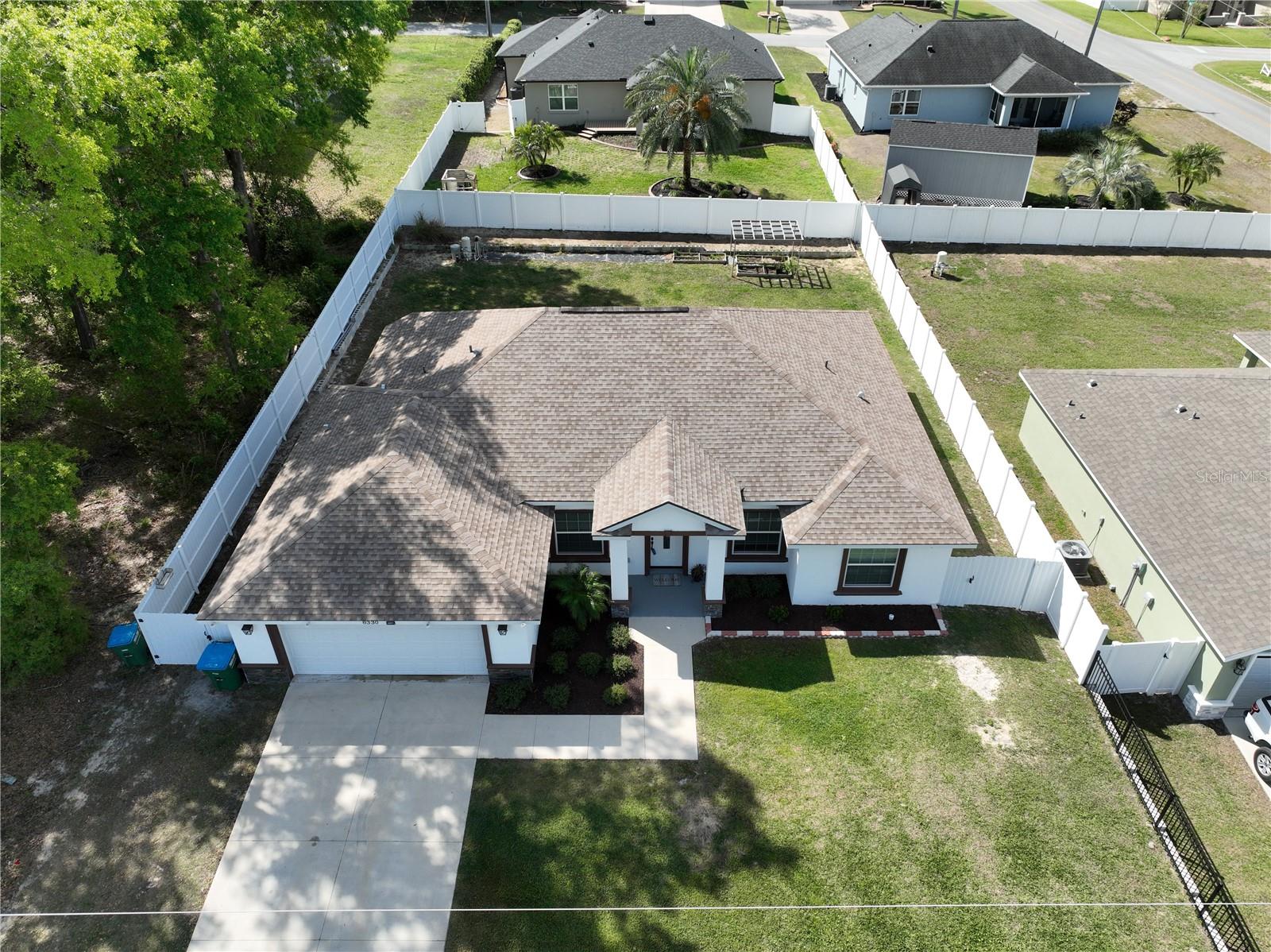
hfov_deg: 71.6
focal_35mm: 24
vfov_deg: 56.8
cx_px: 636
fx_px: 881
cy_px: 476
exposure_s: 1/1600
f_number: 2.8
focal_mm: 12.29
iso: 200
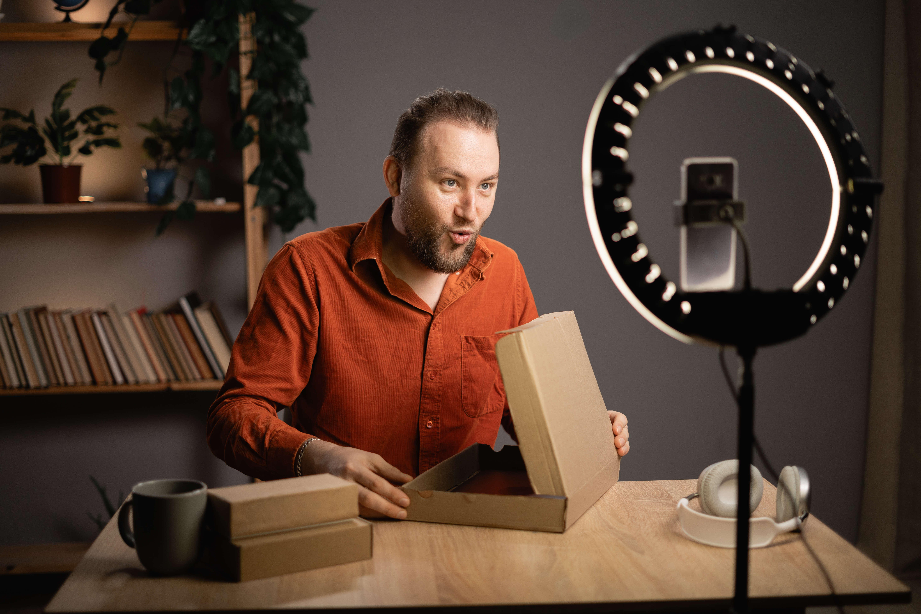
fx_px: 1279
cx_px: 460
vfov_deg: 27.0
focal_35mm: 50
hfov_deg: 39.6
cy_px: 307
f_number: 2
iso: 320
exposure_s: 1/160
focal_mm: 50
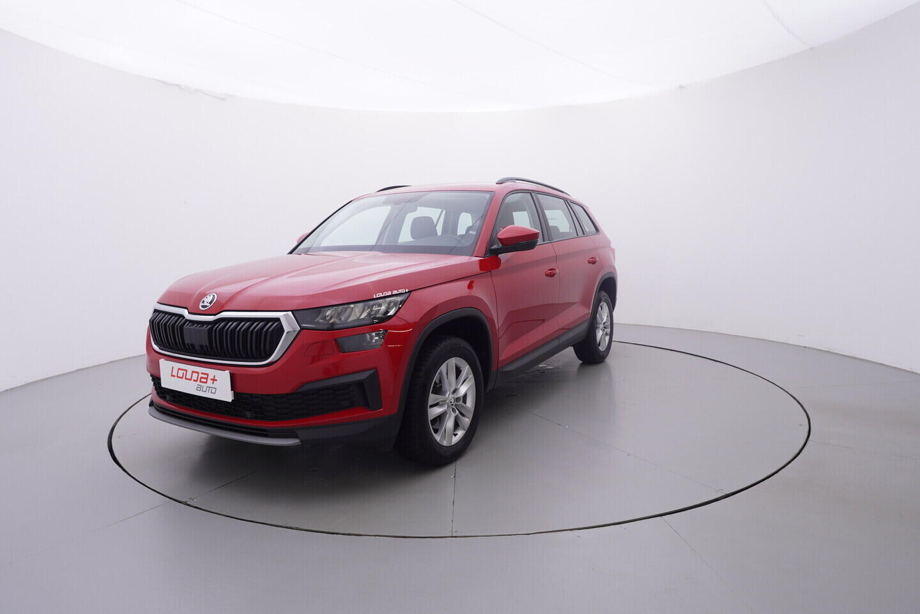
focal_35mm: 22
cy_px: 307
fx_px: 575
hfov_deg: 77.3
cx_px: 460
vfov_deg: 56.2
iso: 200
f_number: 5
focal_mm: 15
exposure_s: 1/80
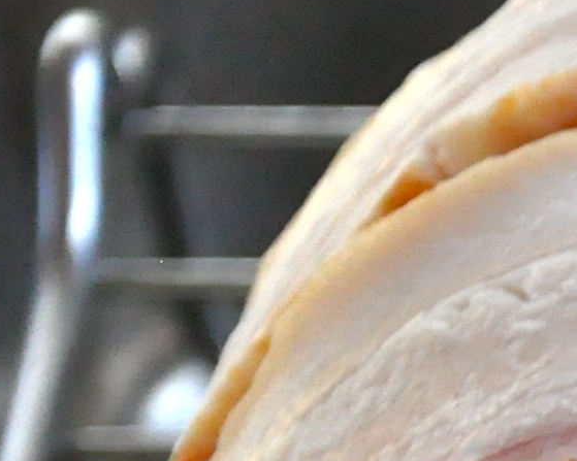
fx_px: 10688
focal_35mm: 626
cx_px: 1873
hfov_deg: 3.0
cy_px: 1179
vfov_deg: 2.5
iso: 1600
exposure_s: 1/80
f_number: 5
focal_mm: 58
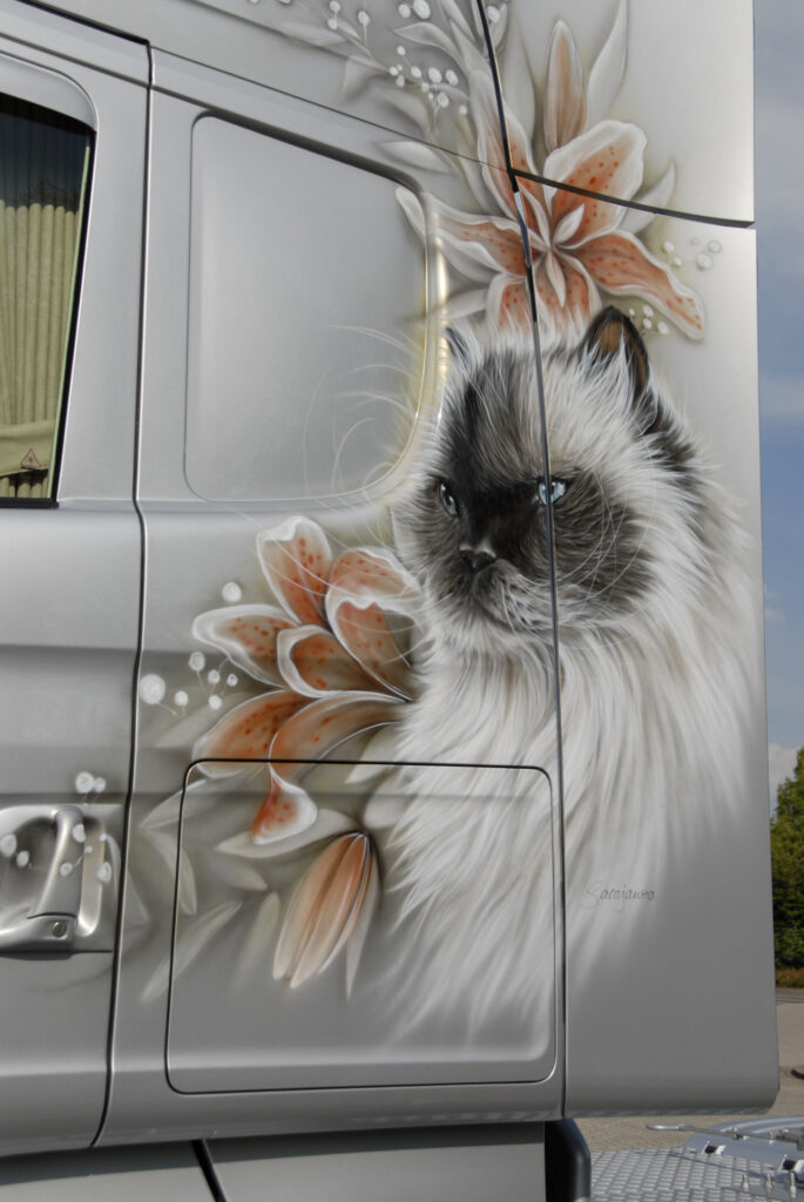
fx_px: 1604
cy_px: 601
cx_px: 402
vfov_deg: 41.1
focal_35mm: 48
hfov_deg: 28.1
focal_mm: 32
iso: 200
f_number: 9
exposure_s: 1/320
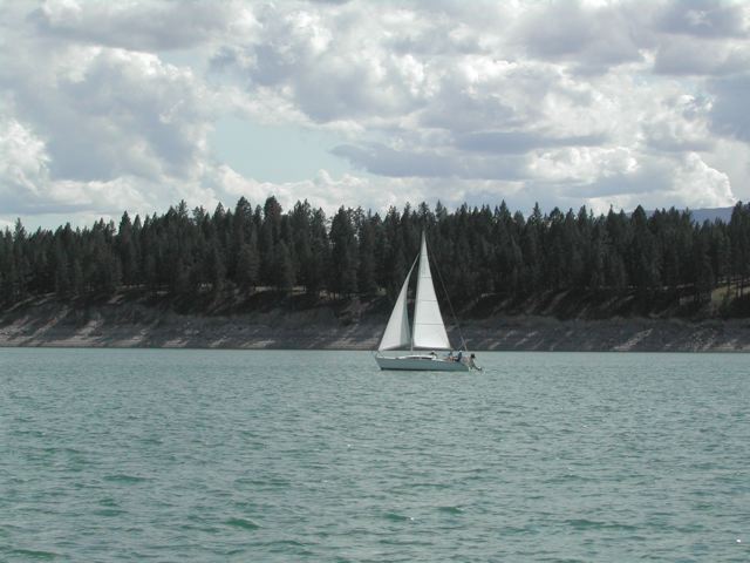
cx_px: 375
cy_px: 282
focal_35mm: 114
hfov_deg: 17.3
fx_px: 2470
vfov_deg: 13.0
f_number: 13.4
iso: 100
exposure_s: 1/126
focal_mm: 24
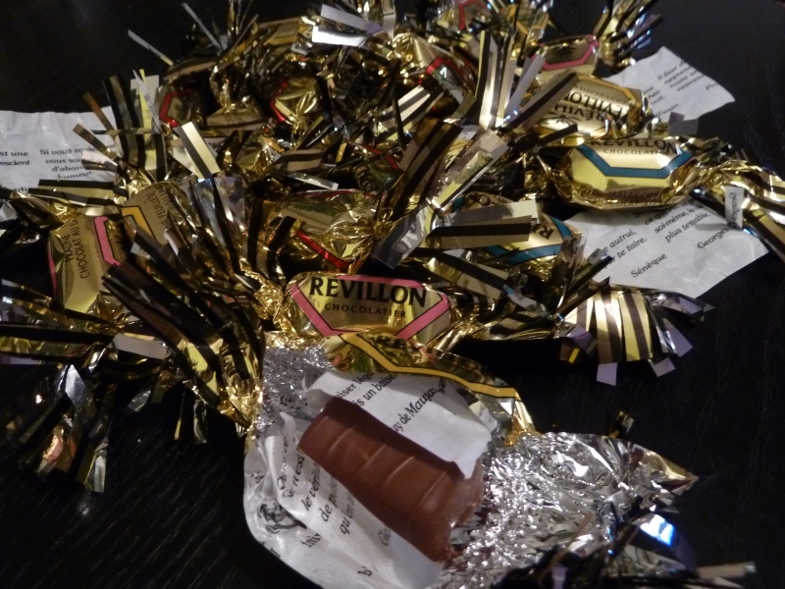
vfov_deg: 54.9
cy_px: 294
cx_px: 392
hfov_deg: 69.4
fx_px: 567
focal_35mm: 25
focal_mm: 4.1
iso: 400
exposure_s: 1/4
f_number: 3.3
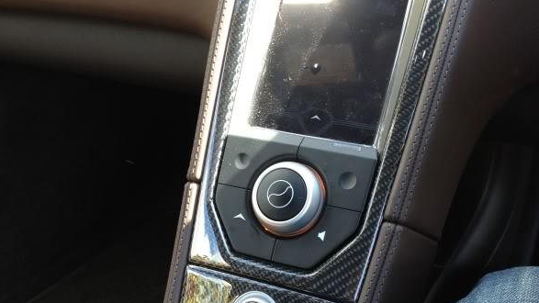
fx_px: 743
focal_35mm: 52
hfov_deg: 39.9
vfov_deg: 22.9
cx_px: 264
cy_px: 204
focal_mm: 4.3
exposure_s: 1/40
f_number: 2.4
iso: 64
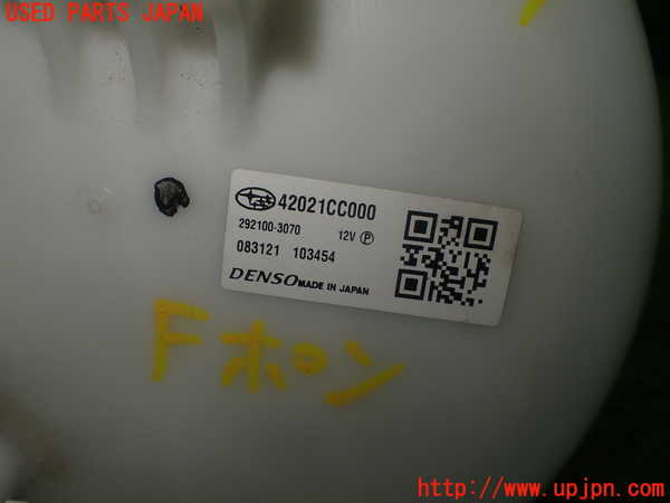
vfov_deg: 46.8
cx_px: 335
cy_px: 252
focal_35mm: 30
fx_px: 581
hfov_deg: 60.0
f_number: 3.2
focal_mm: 5.4
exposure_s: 1/160
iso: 100
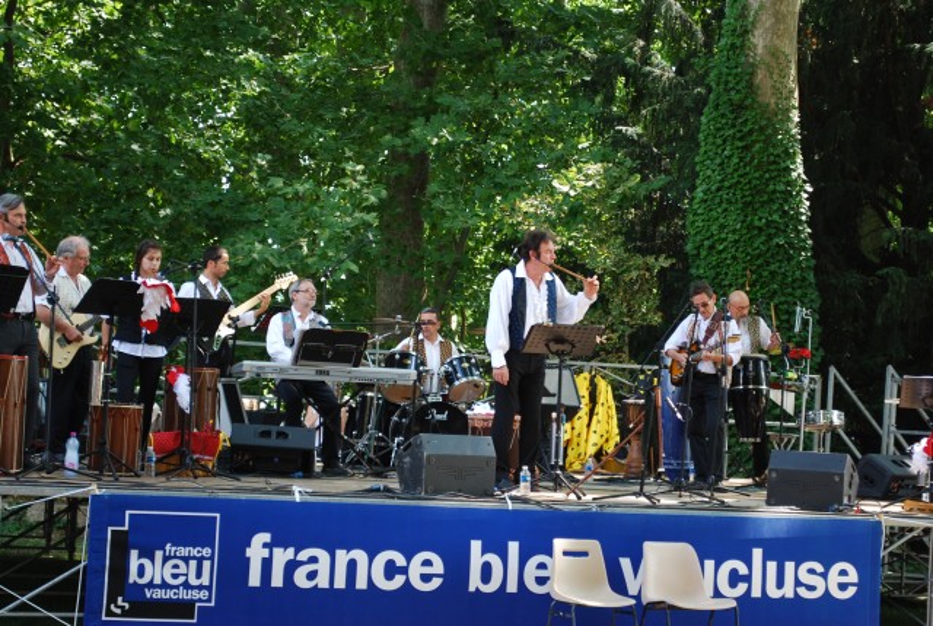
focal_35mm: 82
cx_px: 466
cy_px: 313
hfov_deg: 24.6
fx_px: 2142
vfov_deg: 16.6
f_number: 5.6
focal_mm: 55
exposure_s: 1/50
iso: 200
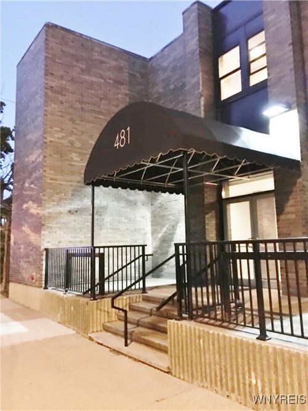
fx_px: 344
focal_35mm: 29
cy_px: 206
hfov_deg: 48.2
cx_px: 154
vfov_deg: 61.7
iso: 800
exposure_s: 1/15
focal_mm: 4.15
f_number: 2.2
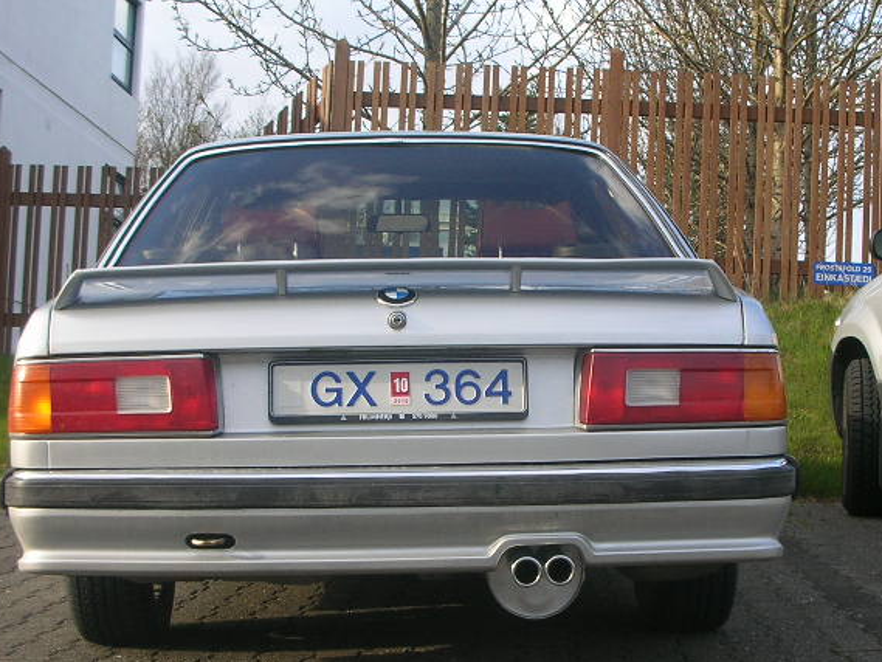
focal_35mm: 63
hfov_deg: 30.7
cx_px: 496
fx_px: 1606
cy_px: 395
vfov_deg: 23.3
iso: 50
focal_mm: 5.8
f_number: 3
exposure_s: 1/176
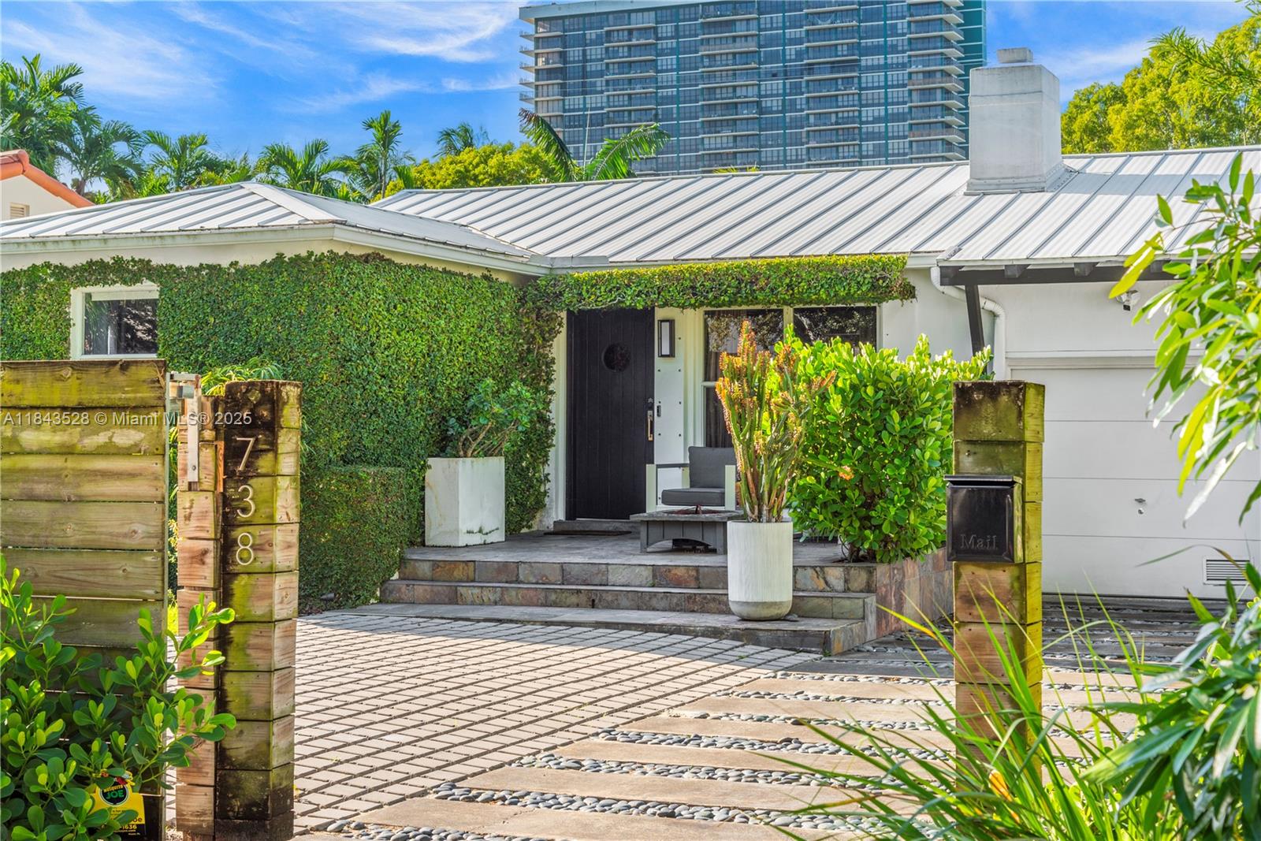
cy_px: 420
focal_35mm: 55
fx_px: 1927
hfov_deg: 36.2
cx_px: 630
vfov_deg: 24.6
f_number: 8
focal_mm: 55
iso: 100
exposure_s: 1/80
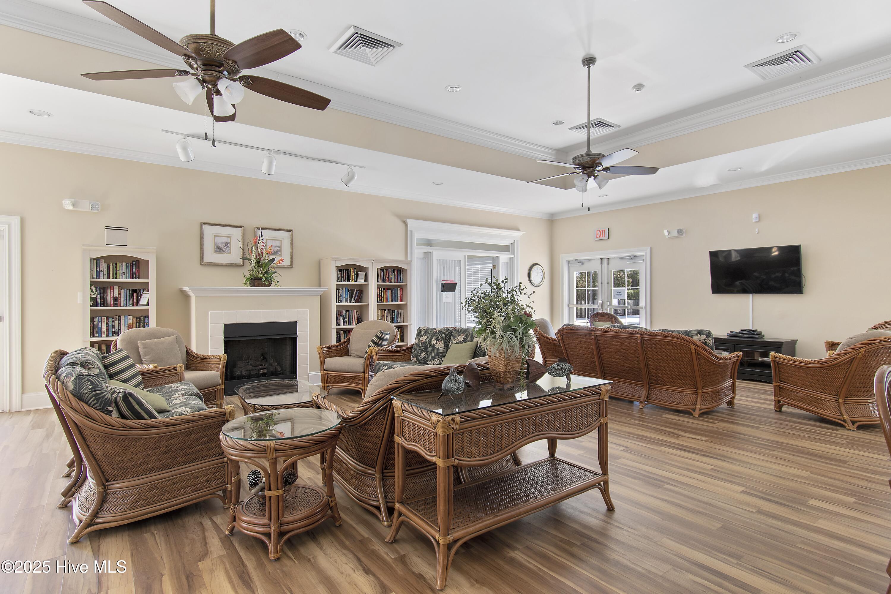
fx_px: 445
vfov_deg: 67.4
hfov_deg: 90.0
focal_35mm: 18
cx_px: 446
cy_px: 297
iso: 100
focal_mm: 12
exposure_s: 1/10
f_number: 4.8
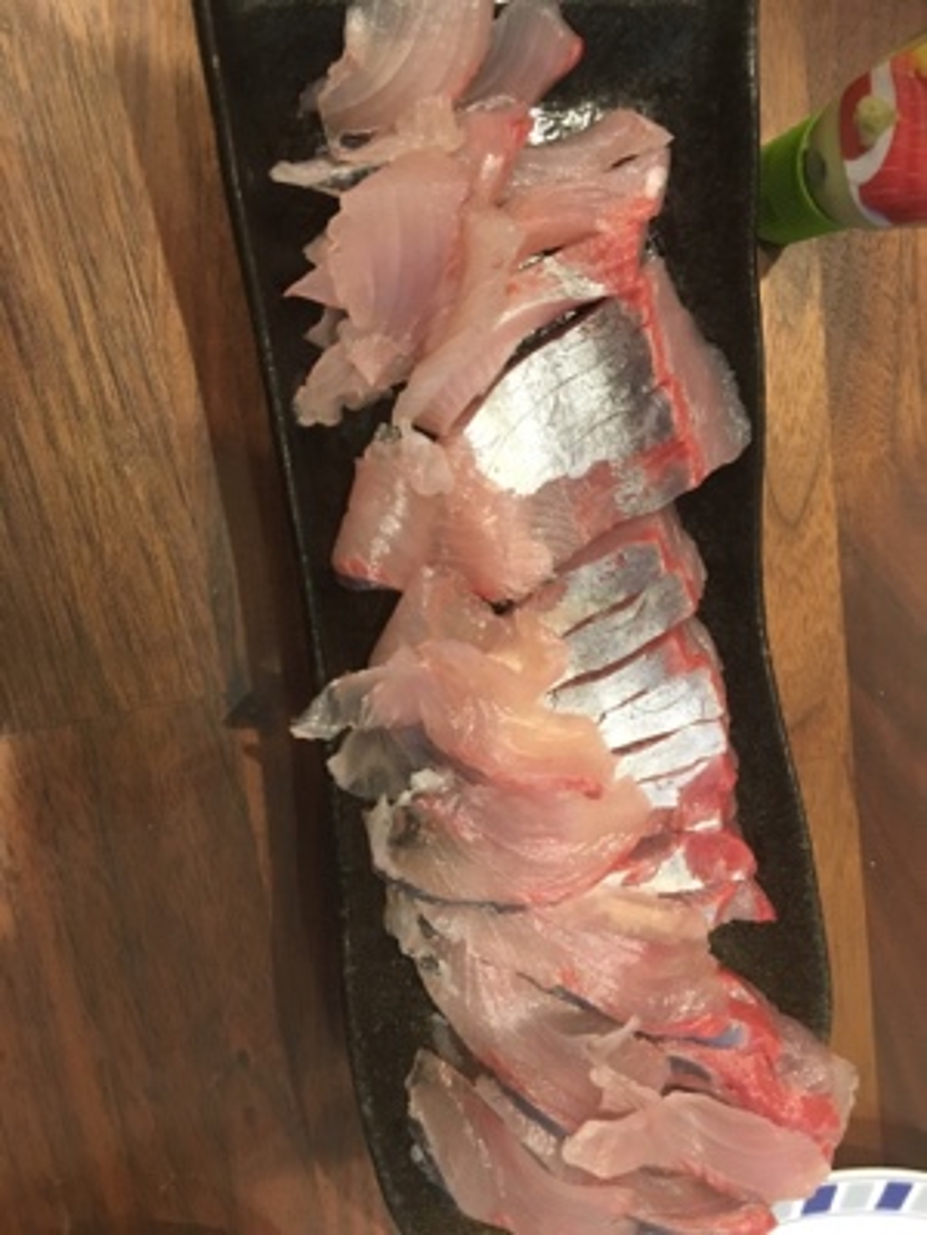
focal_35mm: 29
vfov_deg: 61.7
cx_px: 464
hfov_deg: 48.2
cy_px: 618
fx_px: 1035
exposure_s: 1/30
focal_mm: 4.15
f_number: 2.2
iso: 200
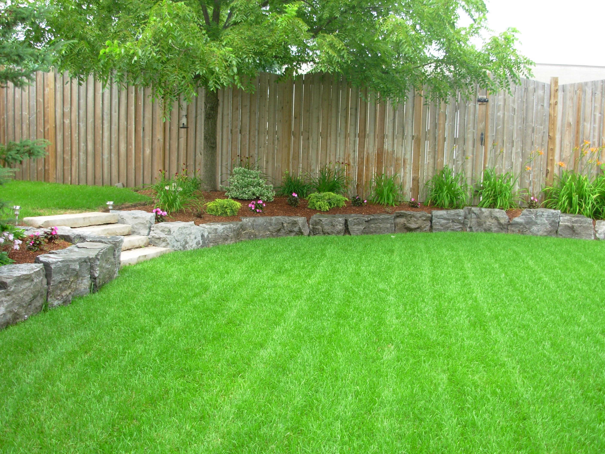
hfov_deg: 49.0
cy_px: 227
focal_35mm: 38
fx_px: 664
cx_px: 302
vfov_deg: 37.7
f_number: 2.9
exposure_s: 1/148
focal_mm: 6.3
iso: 50
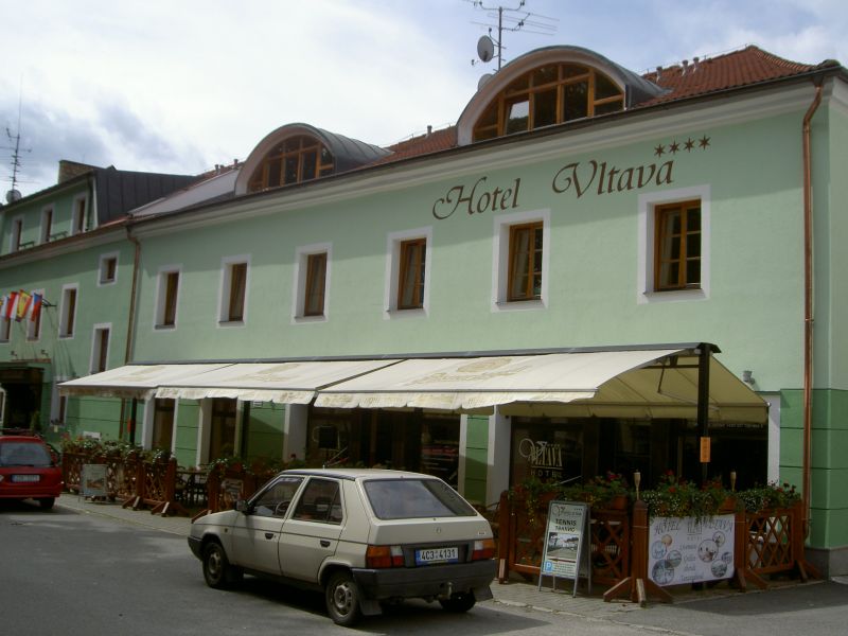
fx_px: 955
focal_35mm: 39
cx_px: 424
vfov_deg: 36.8
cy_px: 318
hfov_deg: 47.9
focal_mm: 8
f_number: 4.7
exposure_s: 1/500
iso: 50
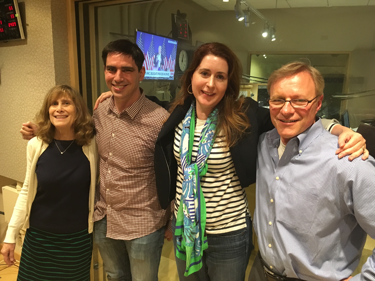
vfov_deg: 48.2
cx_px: 188
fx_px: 314
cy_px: 140
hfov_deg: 61.7
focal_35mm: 29
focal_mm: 4.15
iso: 250
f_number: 2.2
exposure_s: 1/15
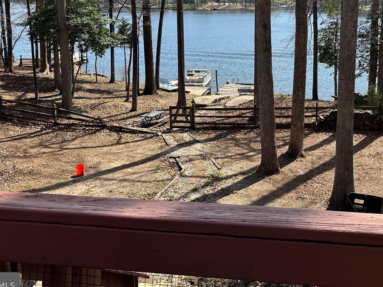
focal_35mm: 38
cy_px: 69
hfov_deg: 48.3
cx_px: 249
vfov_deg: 36.8
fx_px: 420
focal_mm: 6.86
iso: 80
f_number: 1.78
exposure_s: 1/3472
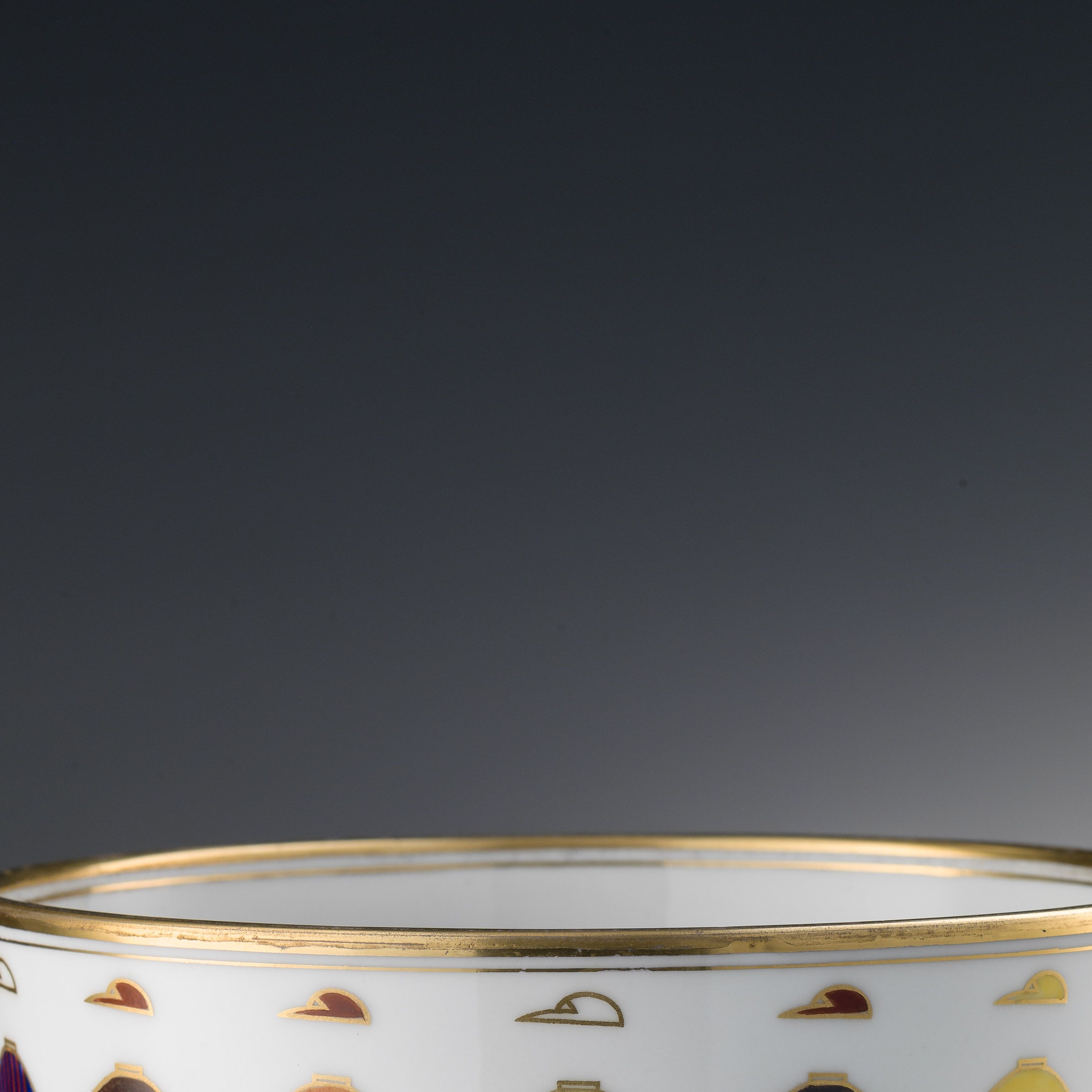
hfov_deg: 9.4
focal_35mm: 186
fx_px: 6638
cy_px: 1298
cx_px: 589
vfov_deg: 9.3
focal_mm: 120
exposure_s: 6
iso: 50
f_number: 16
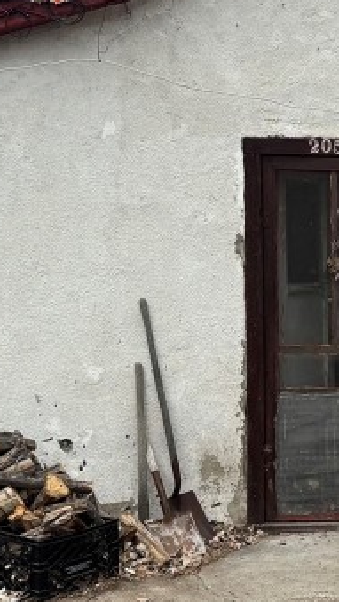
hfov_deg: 14.3
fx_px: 1261
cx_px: 513
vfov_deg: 26.8
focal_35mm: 79
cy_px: 286
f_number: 1.78
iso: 80
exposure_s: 1/2041
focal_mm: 6.76
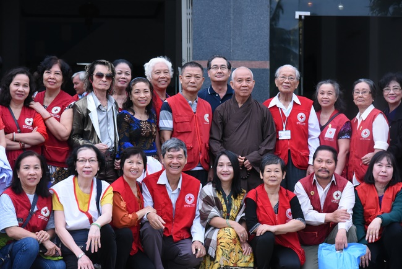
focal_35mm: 85
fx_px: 950
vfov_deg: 16.1
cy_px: 134
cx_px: 201
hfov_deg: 23.9
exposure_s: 1/100
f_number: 6.3
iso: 3200
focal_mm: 85
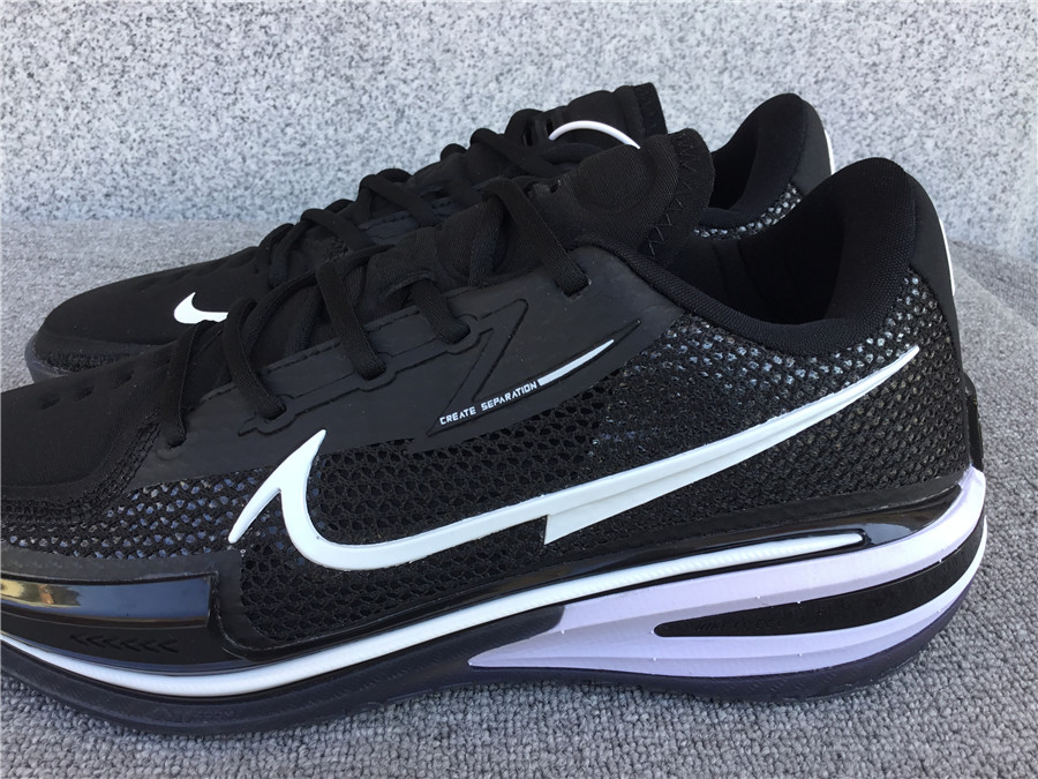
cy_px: 390
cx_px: 519
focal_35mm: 31
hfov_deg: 58.4
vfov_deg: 45.4
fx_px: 930
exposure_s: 1/110
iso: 25
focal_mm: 3.3
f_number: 2.4
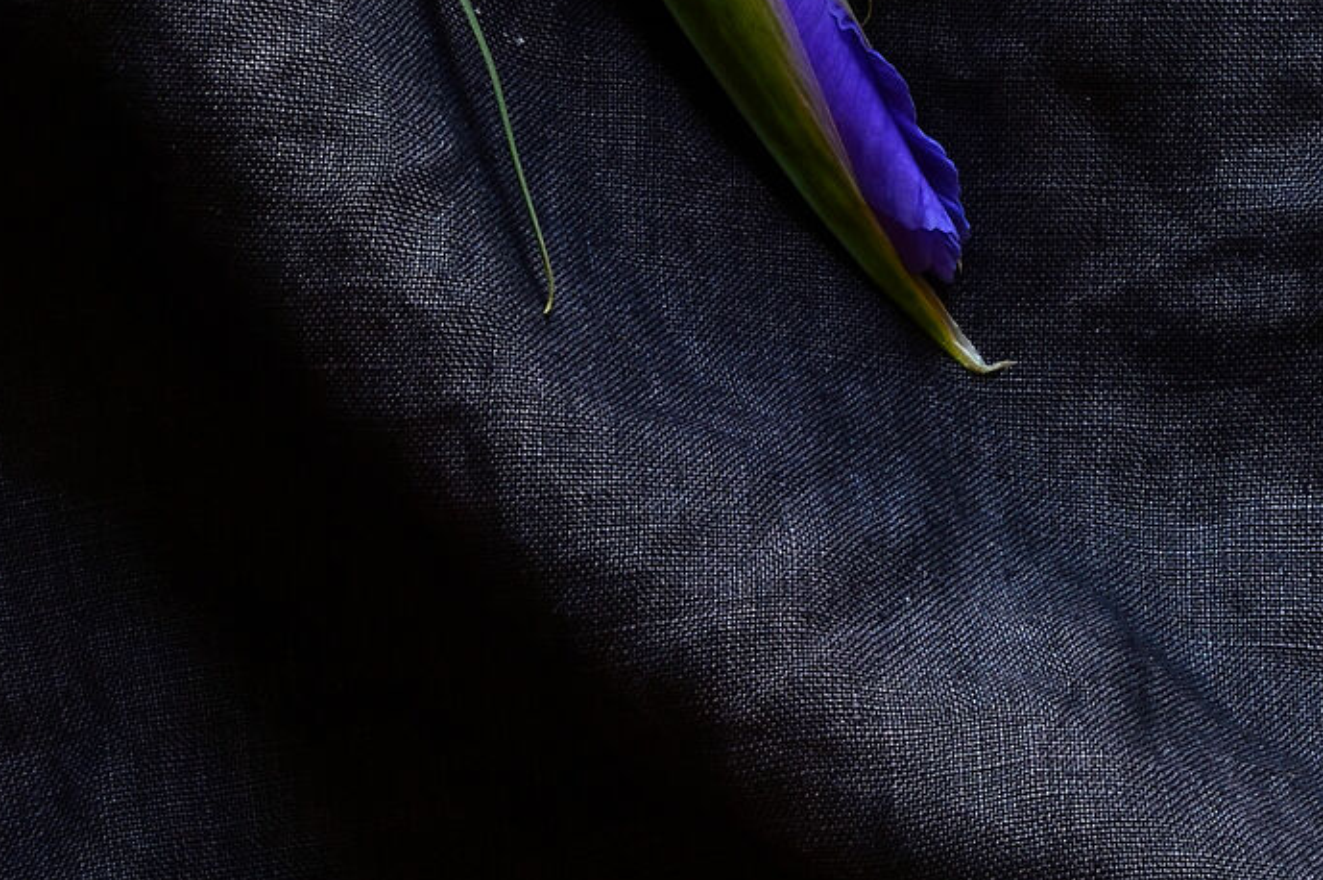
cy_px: -386
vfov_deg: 4.2
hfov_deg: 6.3
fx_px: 11895
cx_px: 2032
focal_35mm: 324
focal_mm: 62
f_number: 16
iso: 100
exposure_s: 2.5
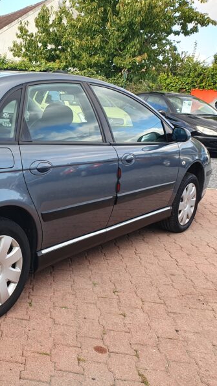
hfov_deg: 28.4
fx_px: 389
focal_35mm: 38
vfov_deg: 52.8
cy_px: 192
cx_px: -21
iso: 50
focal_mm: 4.32
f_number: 2.4
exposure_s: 1/262
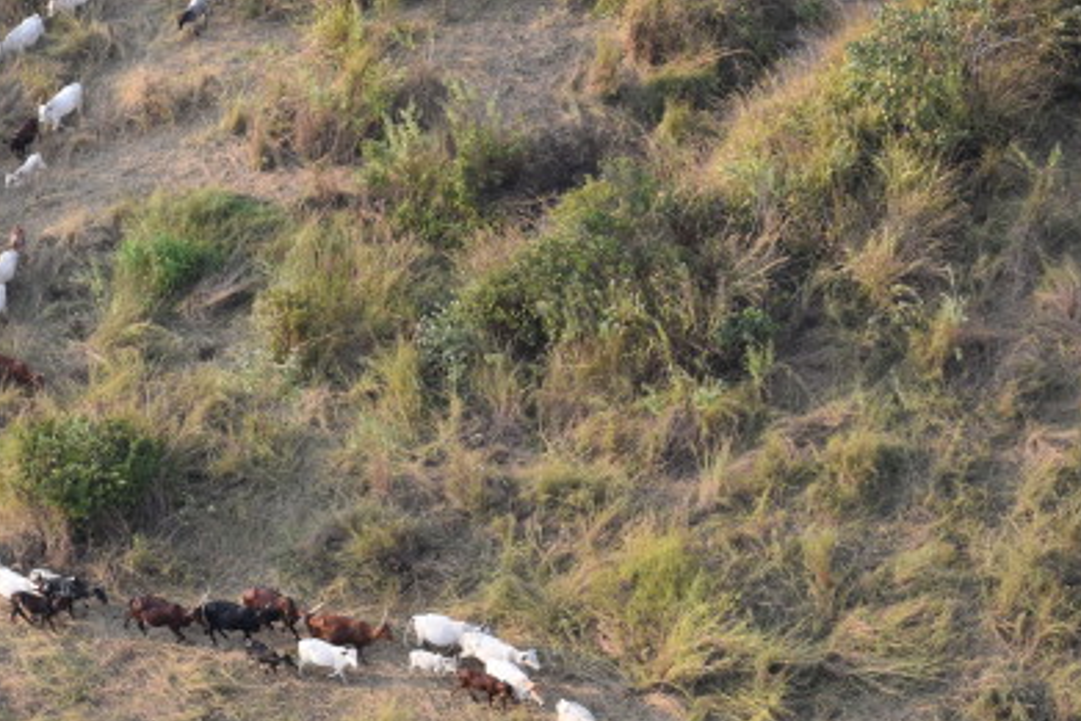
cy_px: 370
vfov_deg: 7.9
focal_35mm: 173
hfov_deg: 11.9
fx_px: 5196
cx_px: 361
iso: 400
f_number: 4.5
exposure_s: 1/500
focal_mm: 70
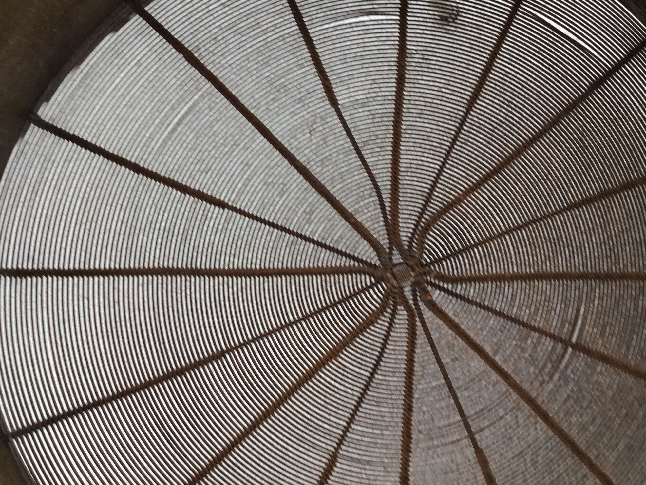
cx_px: 323
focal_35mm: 31
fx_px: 579
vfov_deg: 45.4
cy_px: 242
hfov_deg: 58.4
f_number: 2.4
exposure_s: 1/100
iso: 25
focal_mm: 3.3
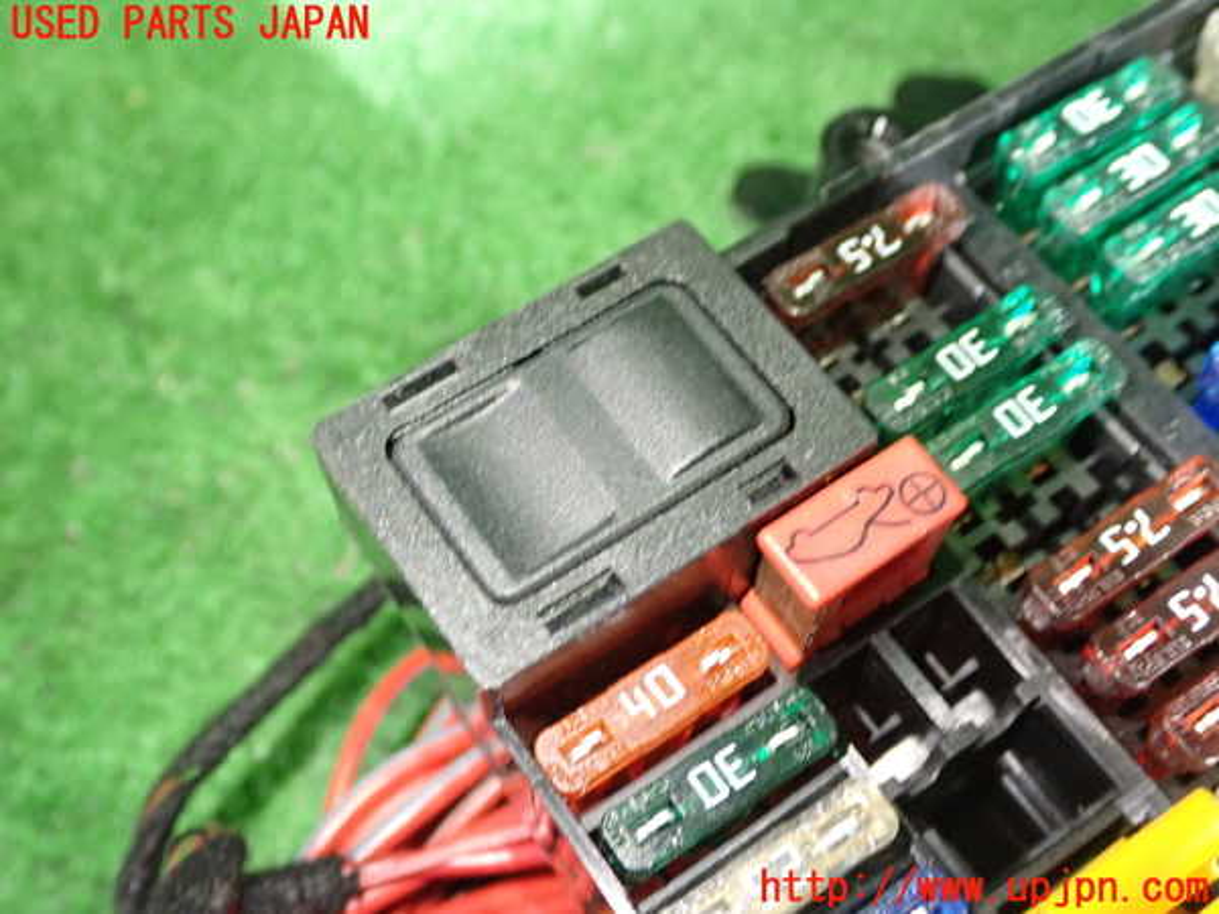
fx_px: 1444
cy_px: 457
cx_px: 610
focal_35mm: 41
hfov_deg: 45.8
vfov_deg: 35.1
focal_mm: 7.31
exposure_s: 1/40
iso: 800
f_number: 2.8
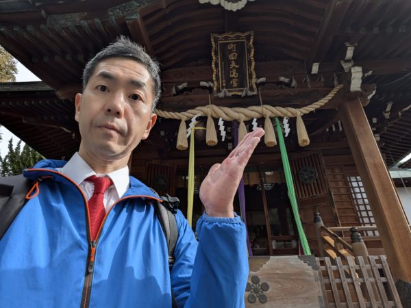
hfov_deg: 79.0
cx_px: 206
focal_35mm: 21
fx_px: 249
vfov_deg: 63.4
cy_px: 154
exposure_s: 1/484
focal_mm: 2.74
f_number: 2.2
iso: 38
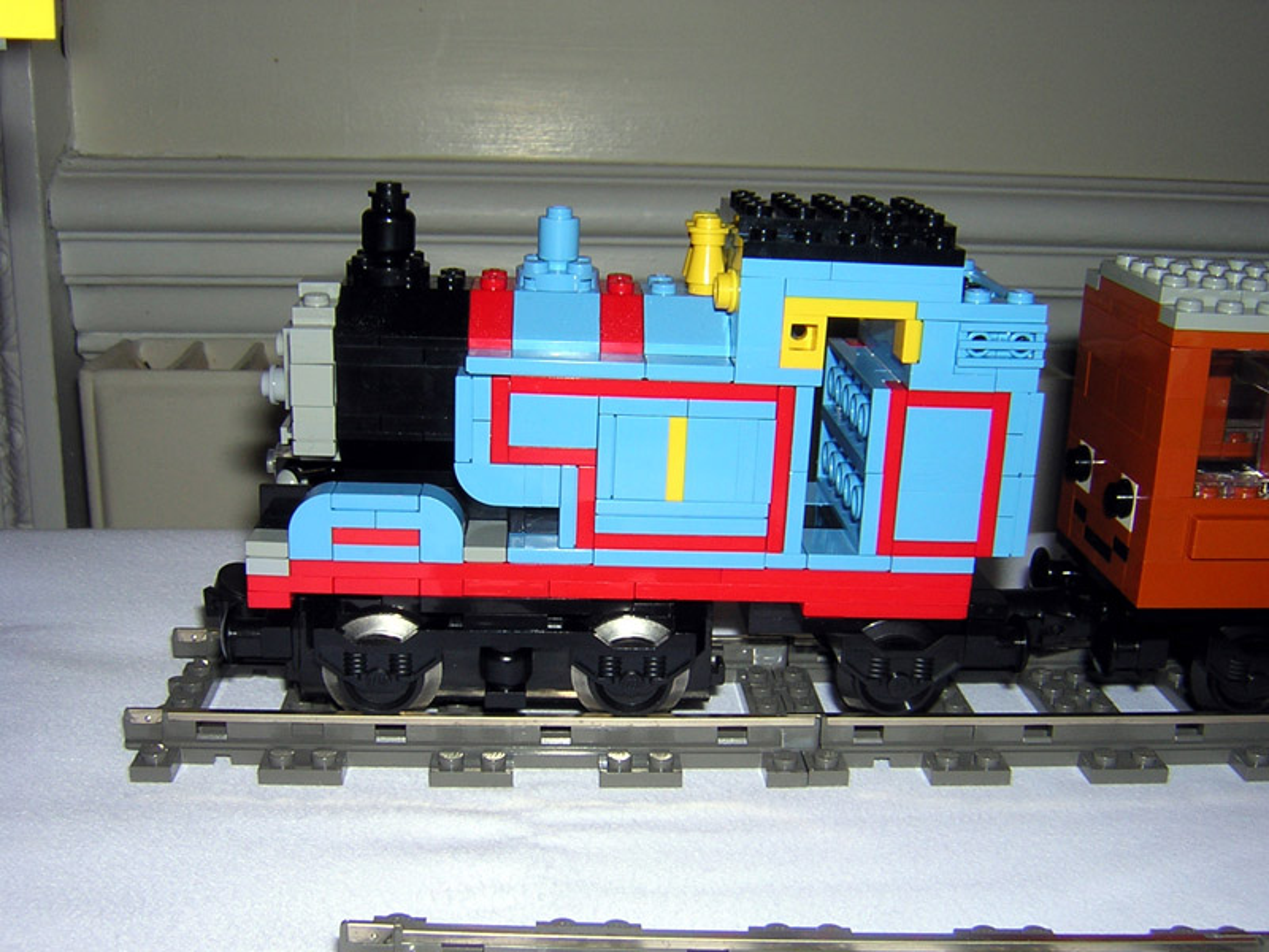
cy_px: 476
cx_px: 634
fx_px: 1320
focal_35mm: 36
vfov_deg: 39.7
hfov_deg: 51.4
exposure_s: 1/60.1
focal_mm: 4.7
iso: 100
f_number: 5.2
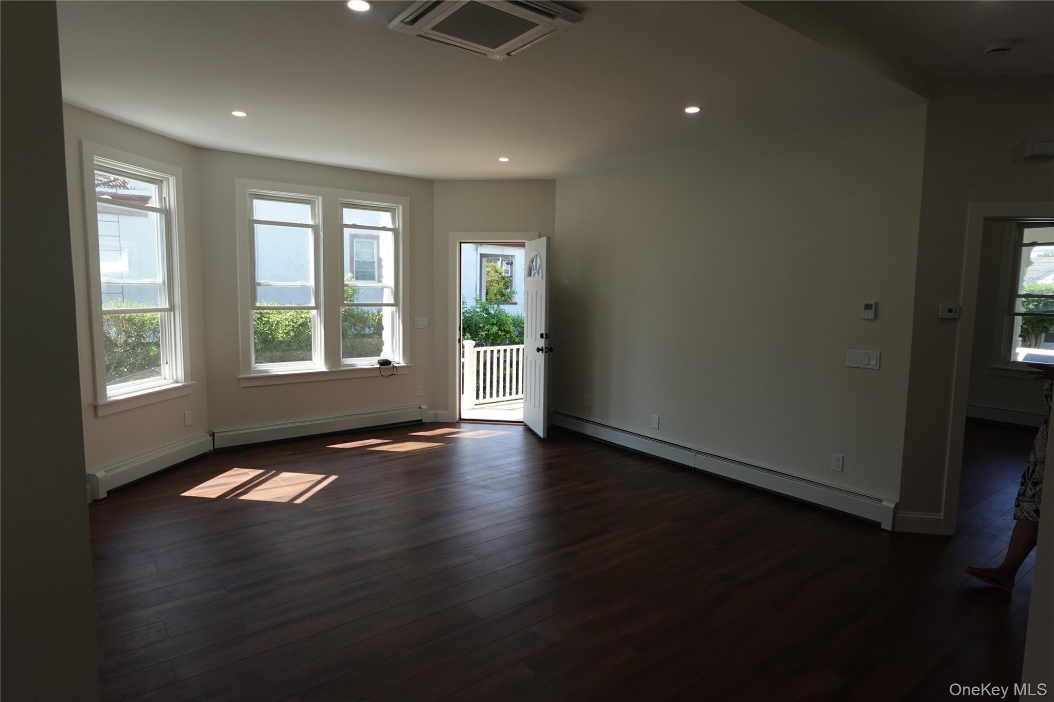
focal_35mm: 20
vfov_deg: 61.9
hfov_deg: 84.0
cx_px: 527
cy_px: 351
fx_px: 585
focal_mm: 7.6
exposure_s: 1/500
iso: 125
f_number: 2
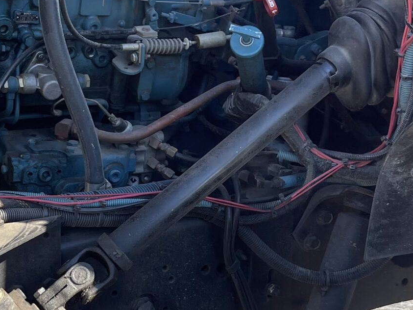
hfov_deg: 24.7
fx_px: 942
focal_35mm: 79
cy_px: 225
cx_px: 183
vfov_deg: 18.6
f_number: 1.6
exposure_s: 1/474
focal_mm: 5.1
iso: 32
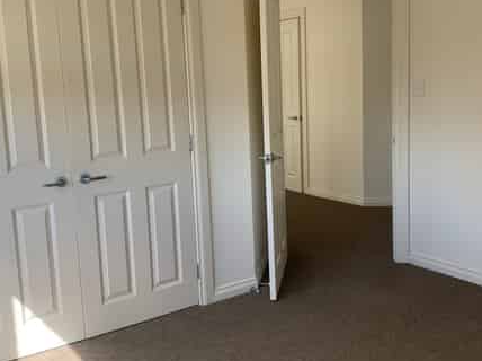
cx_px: 235
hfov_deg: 46.8
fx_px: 556
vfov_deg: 35.8
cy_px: 159
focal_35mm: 40
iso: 25
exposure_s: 1/260
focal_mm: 4.25
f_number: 1.8
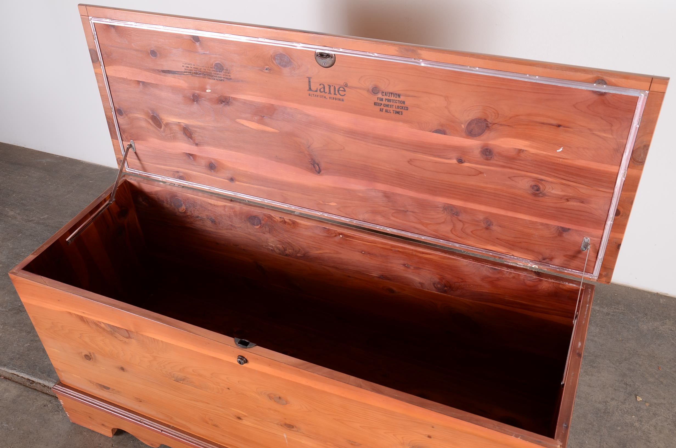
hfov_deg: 53.2
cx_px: 338
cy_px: 224
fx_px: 675
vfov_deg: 36.7
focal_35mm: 36
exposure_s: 1/125
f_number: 8
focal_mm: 24
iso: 125
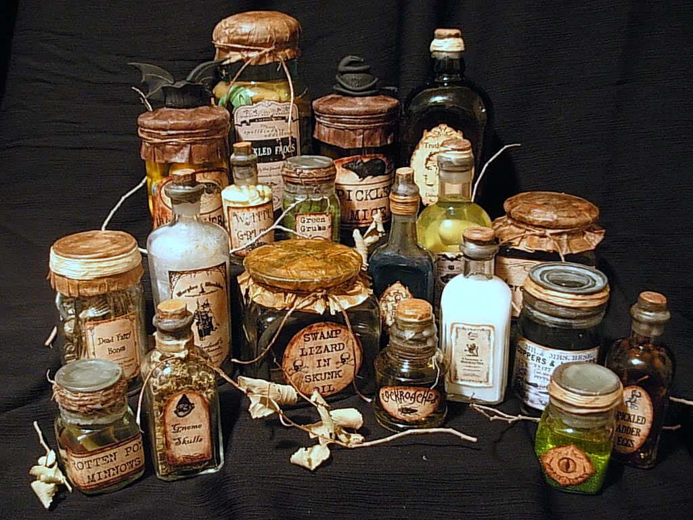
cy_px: 260
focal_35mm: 38
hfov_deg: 49.0
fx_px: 761
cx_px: 346
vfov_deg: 37.7
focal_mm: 6.3
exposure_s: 1/1.43
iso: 266
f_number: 2.9
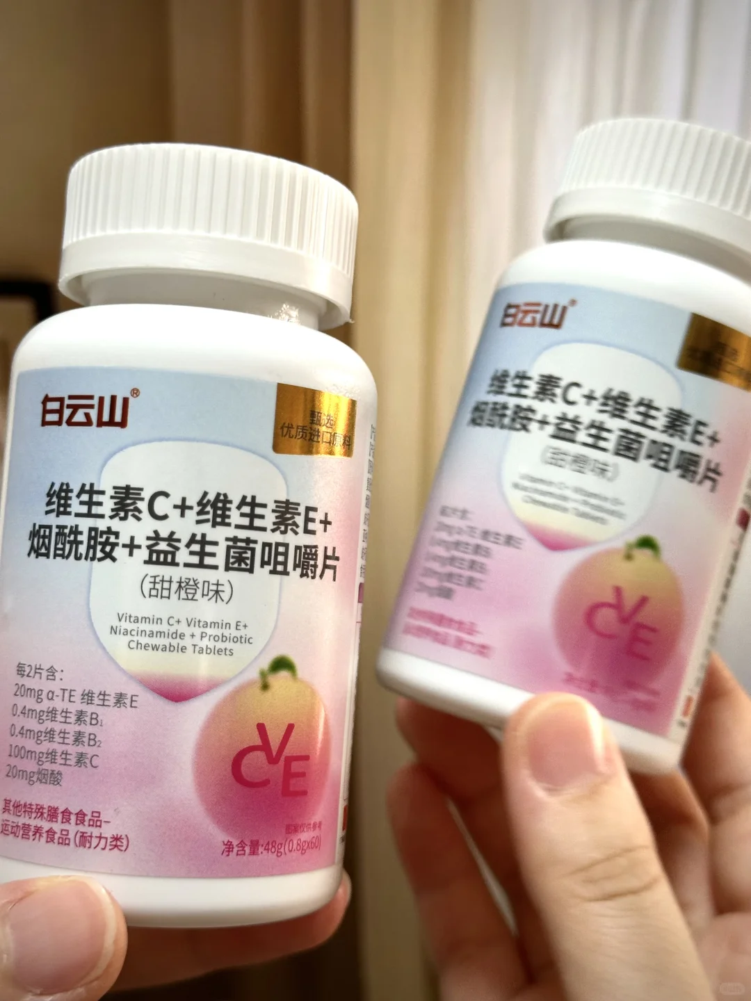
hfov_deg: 30.3
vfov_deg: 39.7
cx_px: 376
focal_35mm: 48
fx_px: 1388
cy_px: 500
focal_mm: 6.86
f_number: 1.78
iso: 80
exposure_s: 1/62
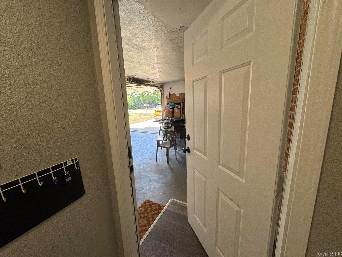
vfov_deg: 85.7
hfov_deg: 102.1
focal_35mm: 14
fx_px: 138
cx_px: 171
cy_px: 128
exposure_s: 1/120
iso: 100
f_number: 2.2
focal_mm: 2.22
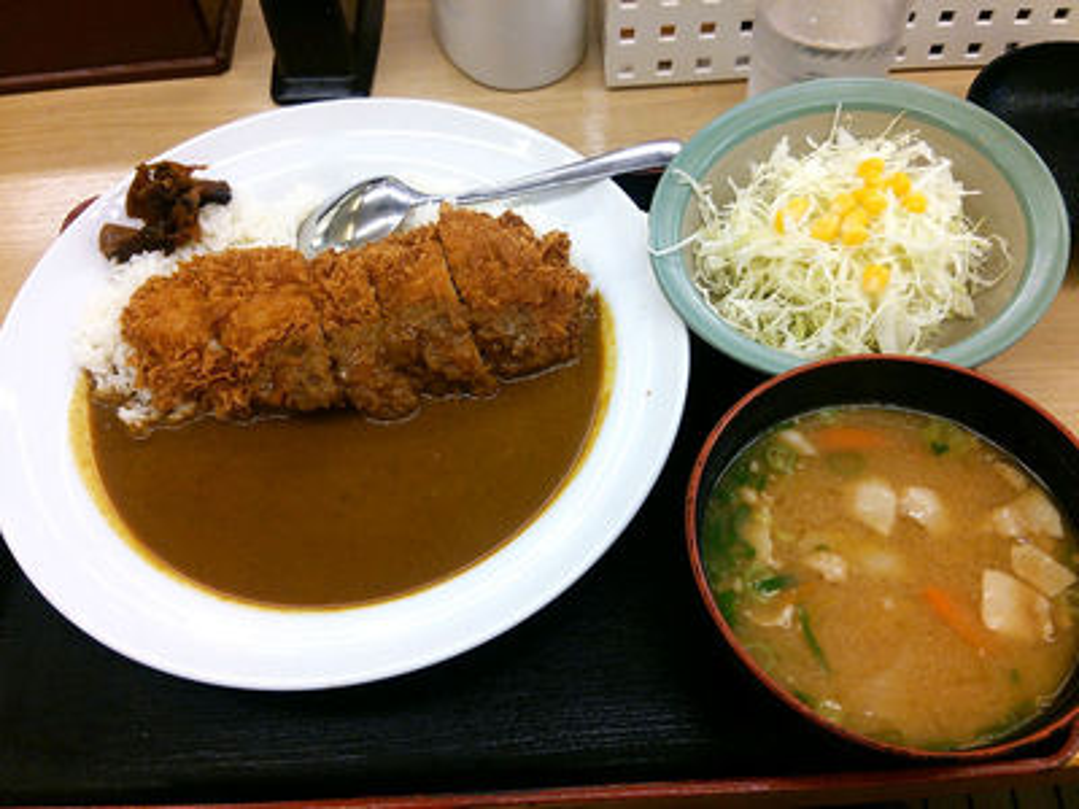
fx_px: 935
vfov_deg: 46.8
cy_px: 404
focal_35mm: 30
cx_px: 540
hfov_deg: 60.0
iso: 80
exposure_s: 1/59
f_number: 1.94
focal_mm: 4.06
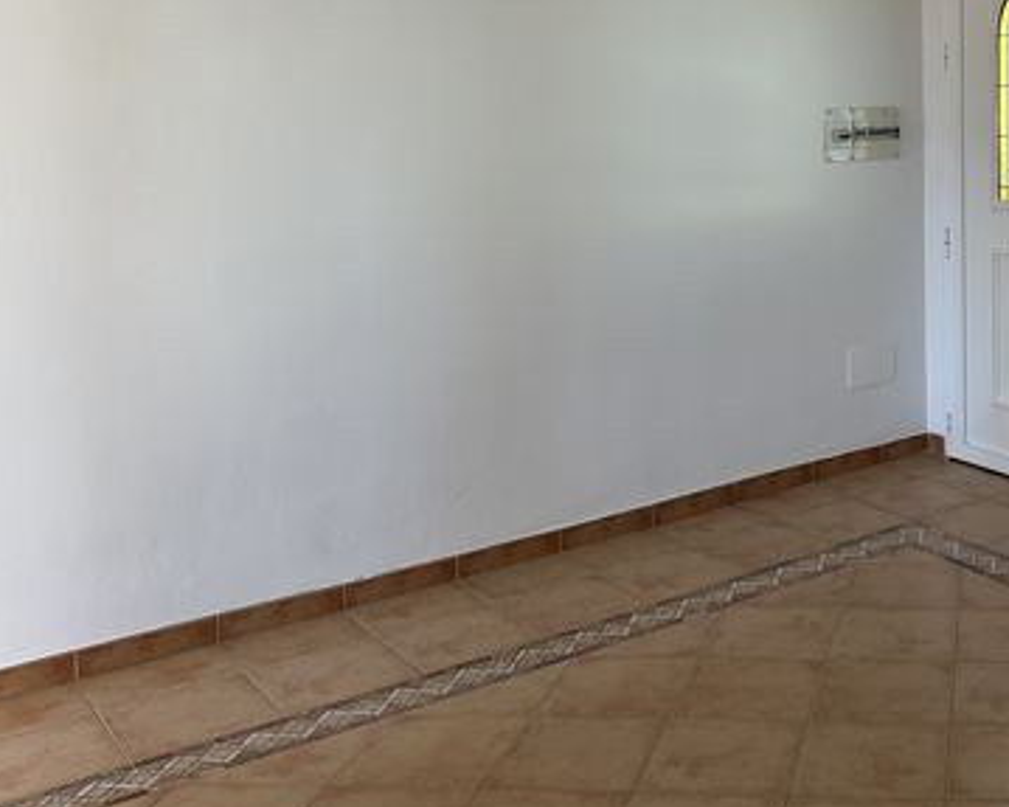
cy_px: 104
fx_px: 1373
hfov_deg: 37.5
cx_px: 923
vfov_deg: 31.4
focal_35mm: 46
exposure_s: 1/147
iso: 125
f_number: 1.78
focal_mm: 6.86
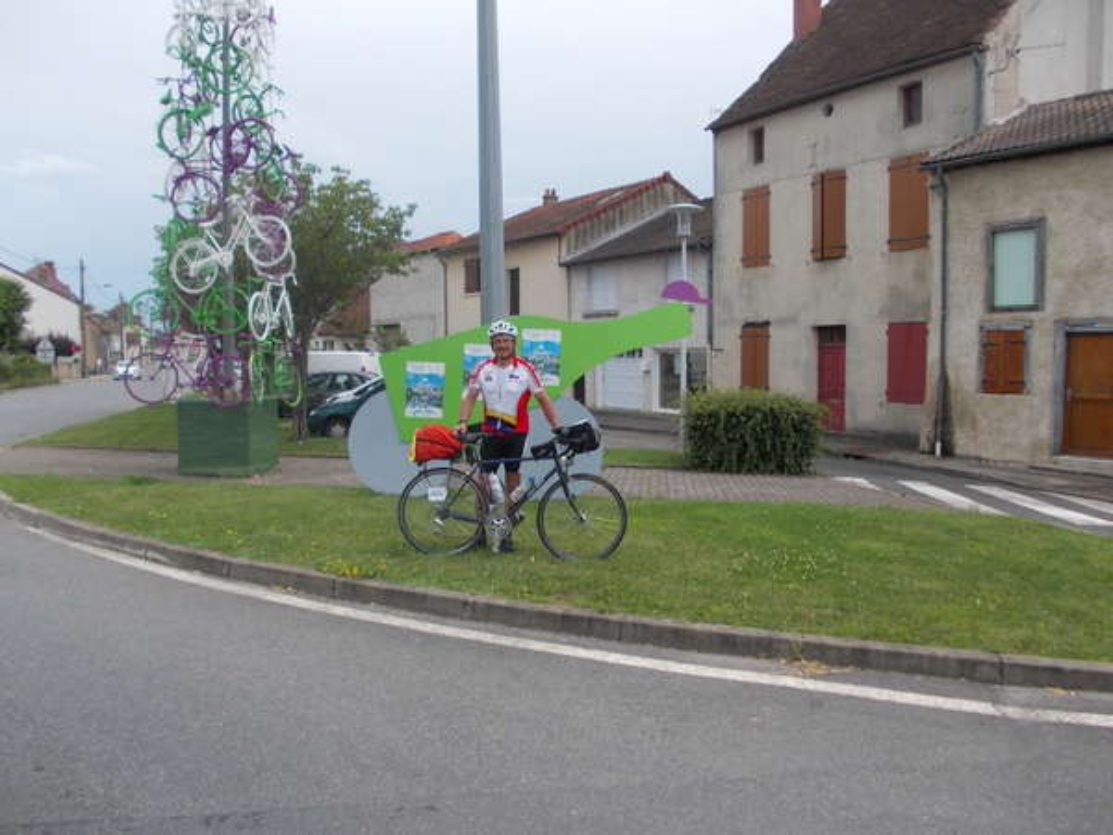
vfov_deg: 49.7
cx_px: 556
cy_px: 418
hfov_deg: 63.4
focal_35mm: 28
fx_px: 900
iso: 80
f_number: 5.4
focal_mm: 4
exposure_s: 1/320
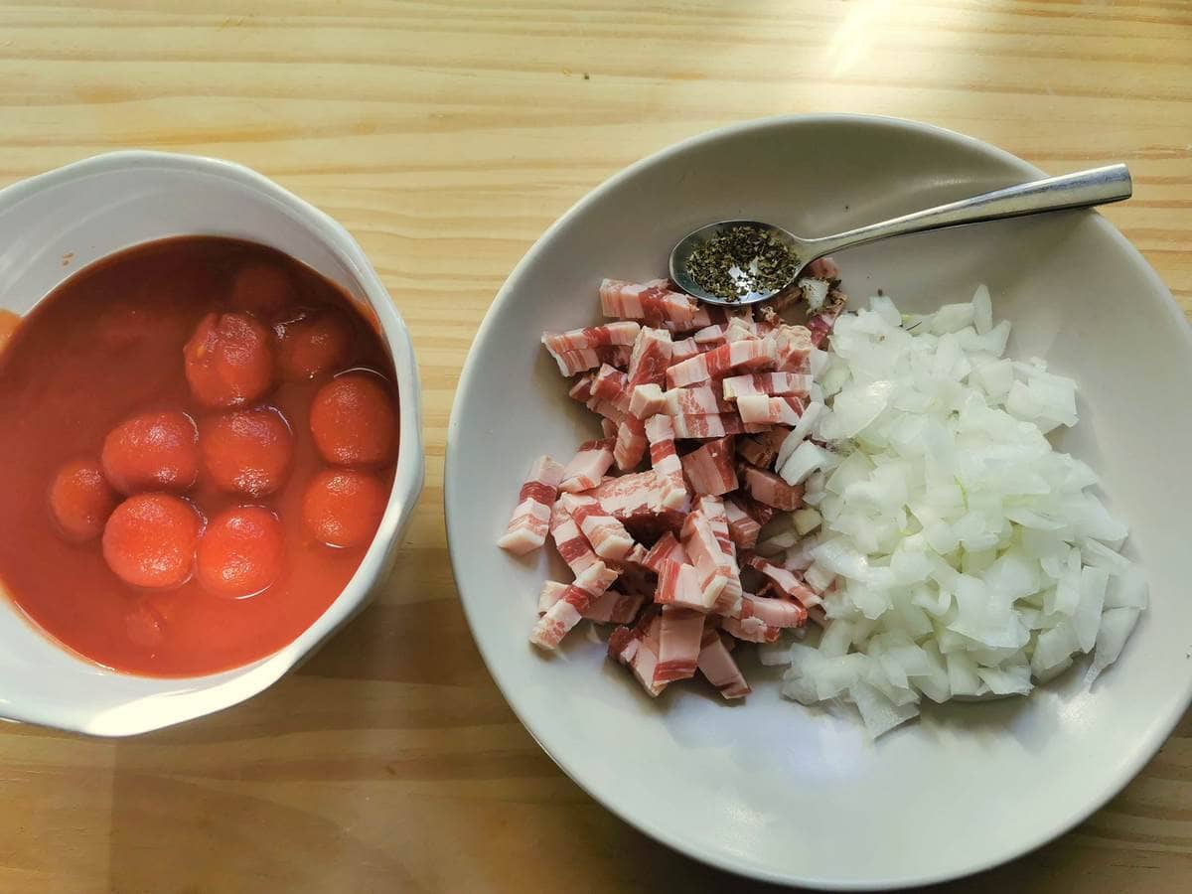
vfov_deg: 51.4
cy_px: 447
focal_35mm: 27
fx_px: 930
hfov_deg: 65.3
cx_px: 596
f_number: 1.6
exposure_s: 1/155
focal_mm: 5.56
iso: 50
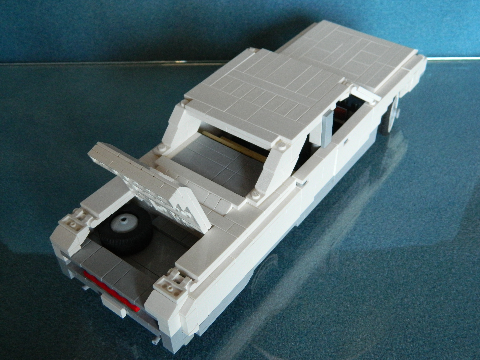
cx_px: 240
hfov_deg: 45.8
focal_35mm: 41
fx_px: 569
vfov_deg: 35.1
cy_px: 180
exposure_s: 1/30
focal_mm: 7.3
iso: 320
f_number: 3.5
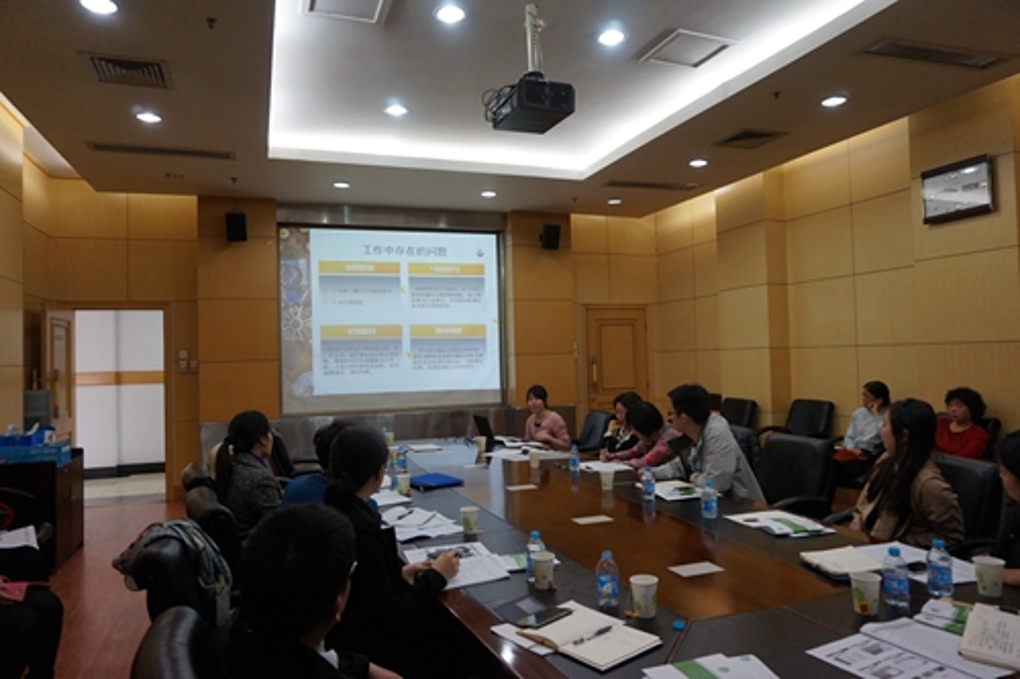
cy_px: 340
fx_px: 680
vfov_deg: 53.1
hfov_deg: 73.8
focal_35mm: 24
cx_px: 510
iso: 1000
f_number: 4
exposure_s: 1/160
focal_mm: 16
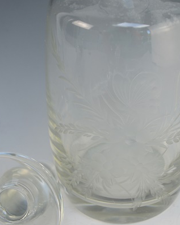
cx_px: 135
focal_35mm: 64
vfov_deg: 29.6
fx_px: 426
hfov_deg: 23.6
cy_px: 113
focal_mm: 30
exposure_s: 1/125
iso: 200
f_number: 5.6
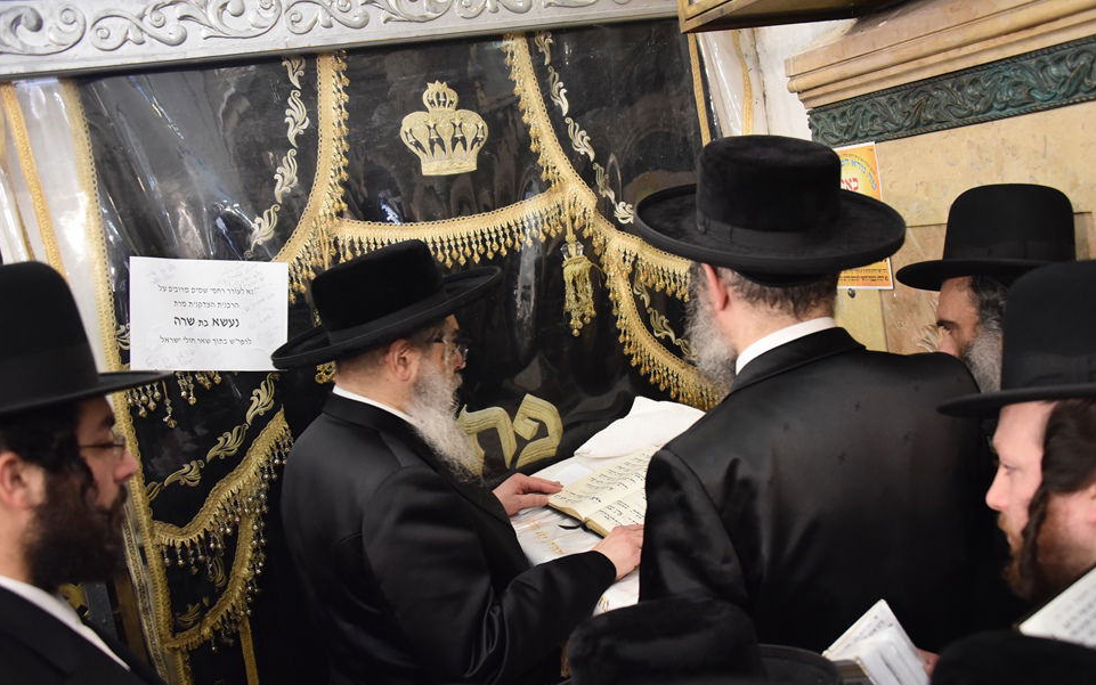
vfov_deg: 33.6
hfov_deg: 51.5
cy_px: 362
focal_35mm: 38
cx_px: 578
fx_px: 1135
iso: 4000
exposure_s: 1/125
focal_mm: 35
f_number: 4.5
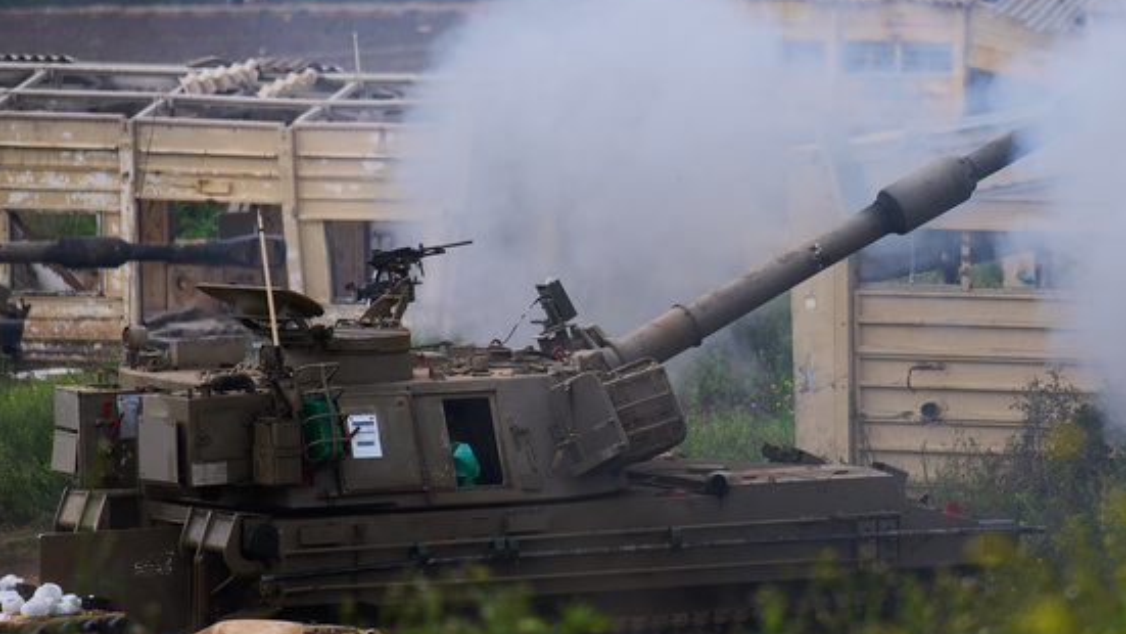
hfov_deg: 5.5
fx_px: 11615
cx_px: 913
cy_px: 274
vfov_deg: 3.1
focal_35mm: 389
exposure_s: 1/1000
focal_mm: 200
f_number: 2.8
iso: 80
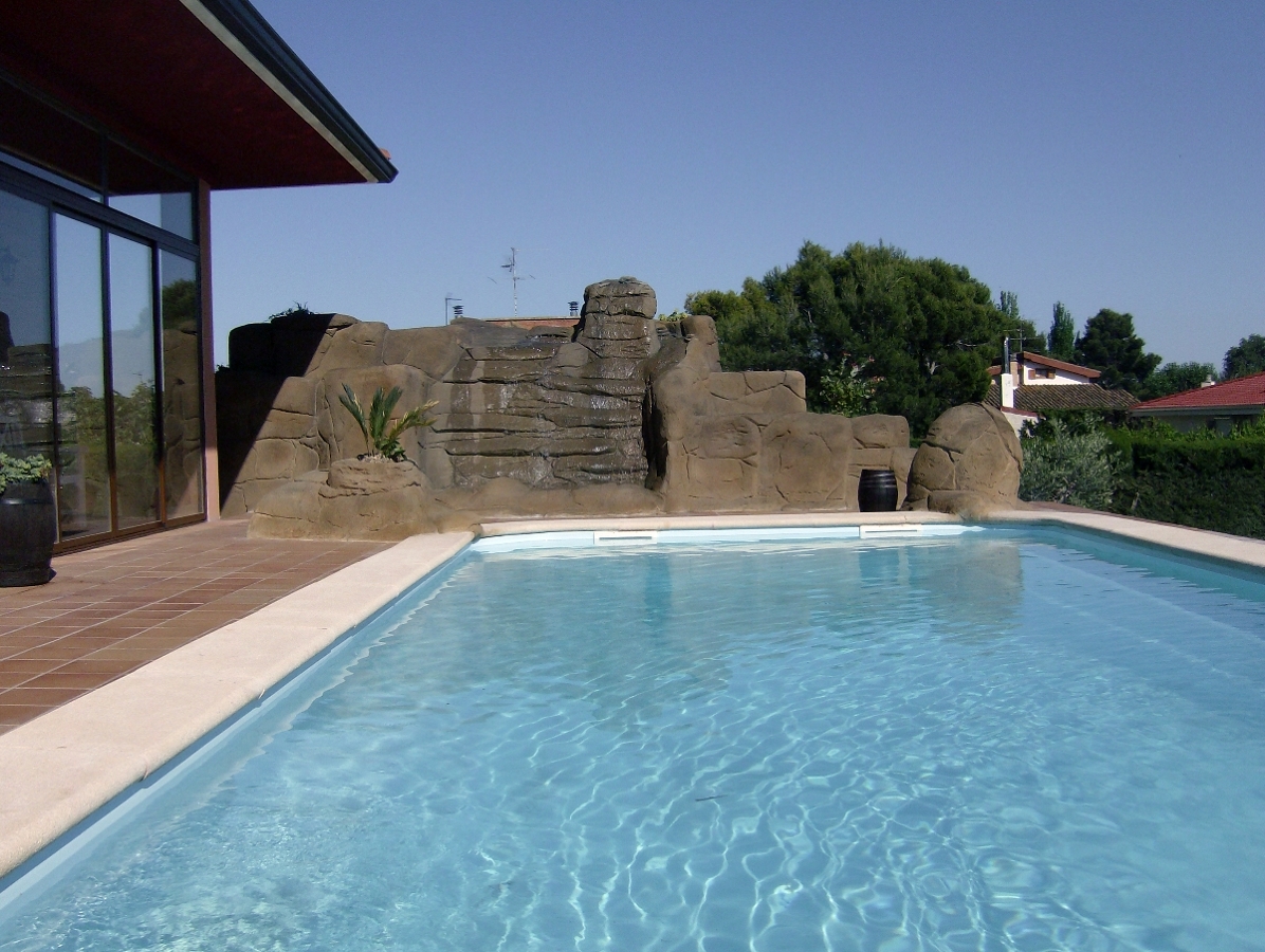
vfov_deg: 39.7
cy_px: 476
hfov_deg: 51.3
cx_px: 632
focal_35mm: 36
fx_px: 1317
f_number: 4.7
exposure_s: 1/1898
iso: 100
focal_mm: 6
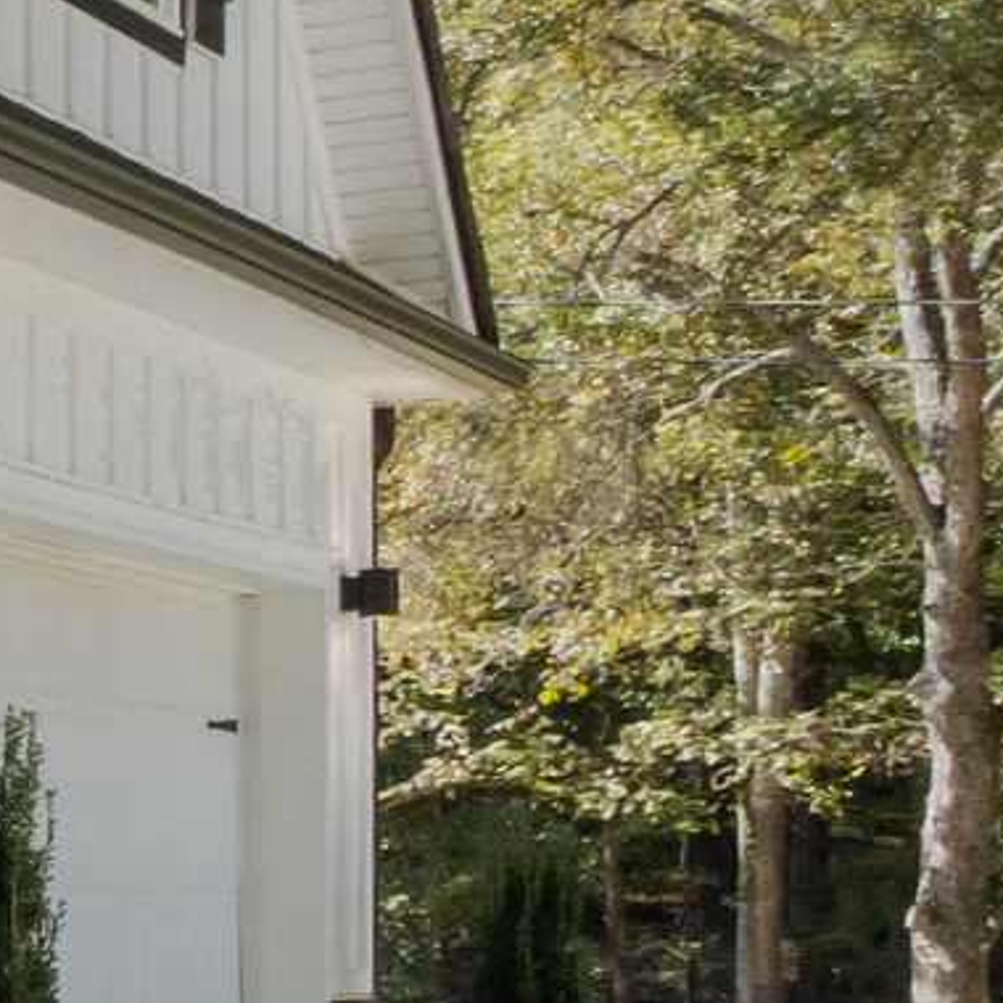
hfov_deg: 8.7
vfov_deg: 15.3
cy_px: 736
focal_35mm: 113
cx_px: -2800
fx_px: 3719
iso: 400
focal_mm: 11
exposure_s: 1/500
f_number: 8
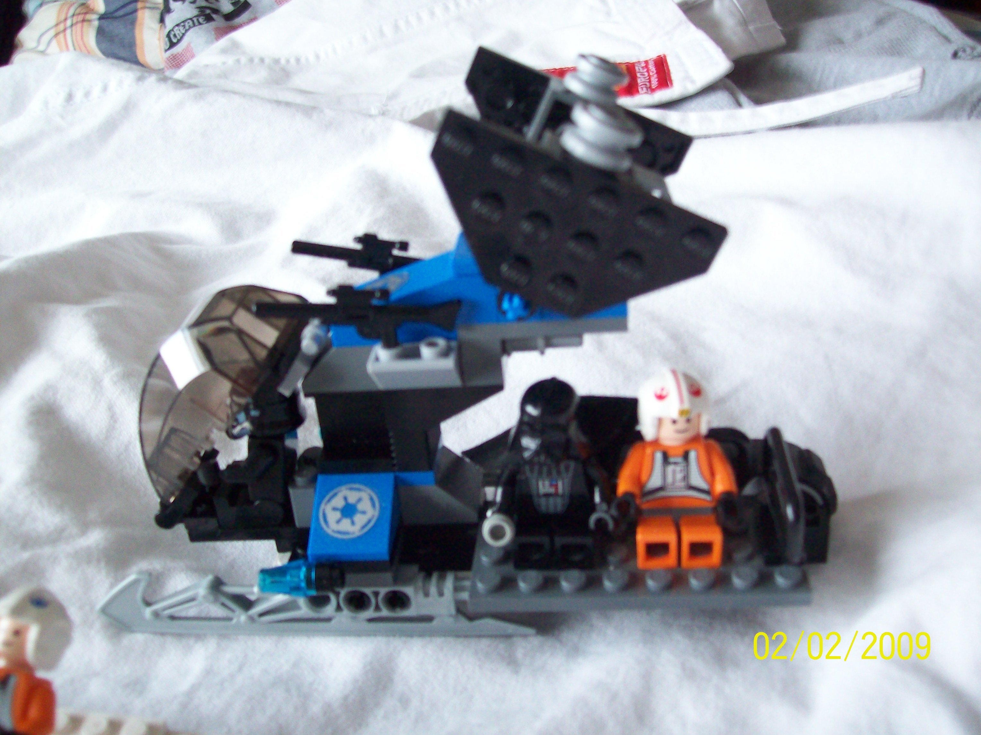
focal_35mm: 36
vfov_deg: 39.7
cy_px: 368
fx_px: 1020
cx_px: 490
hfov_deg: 51.4
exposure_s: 1/20.8
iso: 160
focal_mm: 6
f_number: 2.7
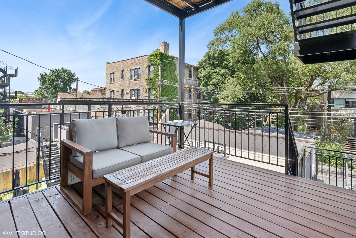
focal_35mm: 17
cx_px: 178
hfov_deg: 93.3
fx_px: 168
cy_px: 119
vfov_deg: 70.4
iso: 200
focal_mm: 17
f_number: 8
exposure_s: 1/125
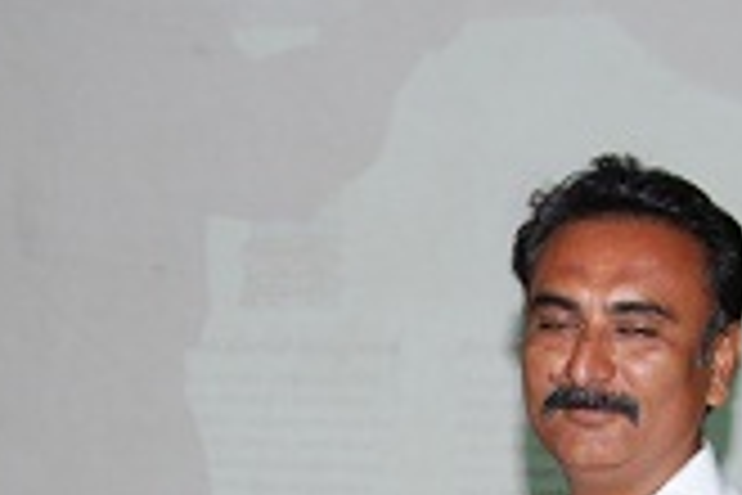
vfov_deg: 13.3
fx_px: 2061
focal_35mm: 100
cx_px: 265
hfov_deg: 20.4
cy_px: 626
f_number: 6.3
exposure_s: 1/100
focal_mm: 22
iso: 400
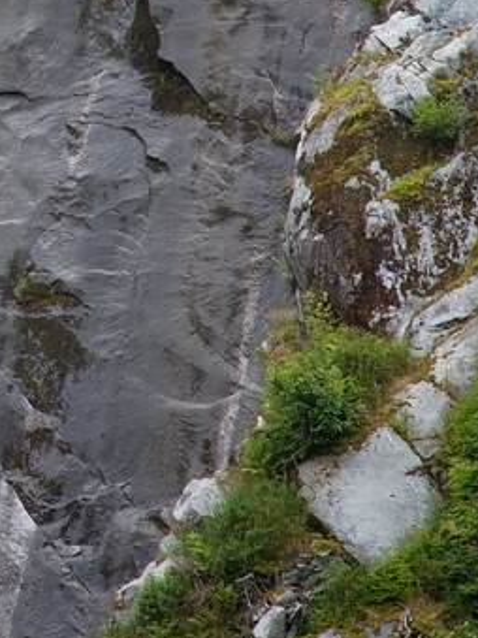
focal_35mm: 436
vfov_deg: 4.5
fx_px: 8032
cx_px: -318
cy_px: -141
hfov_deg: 3.4
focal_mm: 120
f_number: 4
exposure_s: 1/250
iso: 180
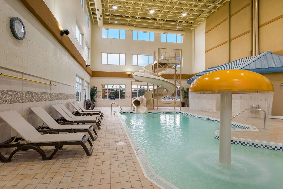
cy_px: 94
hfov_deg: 90.0
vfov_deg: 67.4
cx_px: 142
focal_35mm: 18
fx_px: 141
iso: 100
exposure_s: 1/5
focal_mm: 18
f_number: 6.3
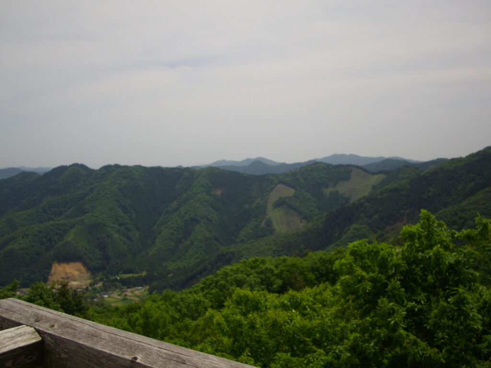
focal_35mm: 37
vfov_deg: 38.7
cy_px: 184
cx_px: 246
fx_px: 525
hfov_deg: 50.1
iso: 100
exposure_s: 1/800
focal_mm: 6.2
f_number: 5.6
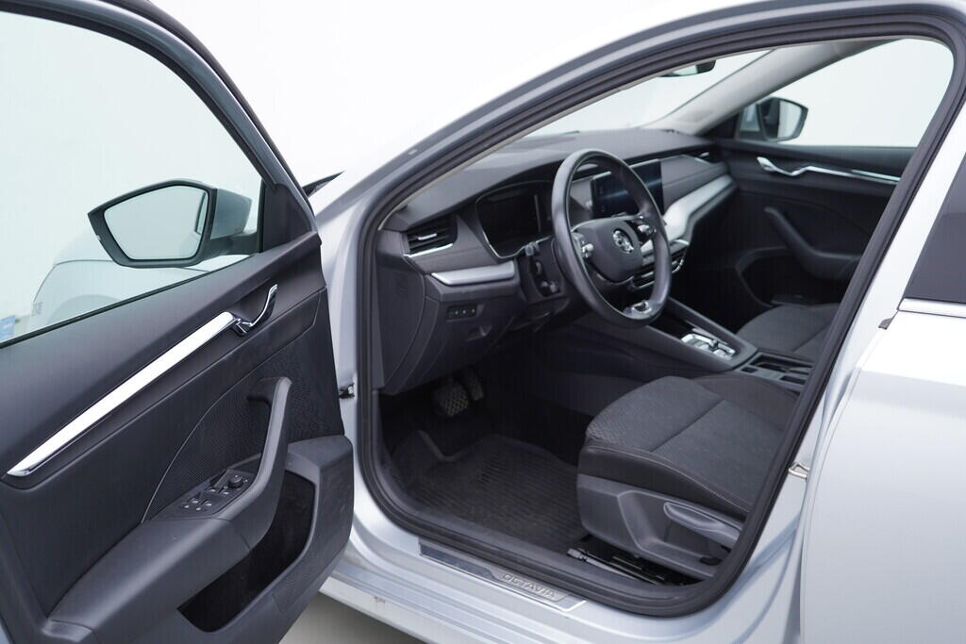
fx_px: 966
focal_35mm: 36
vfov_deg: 36.9
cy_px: 322
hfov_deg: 53.1
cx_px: 483
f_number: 3.2
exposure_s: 1/50
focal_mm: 24
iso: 125
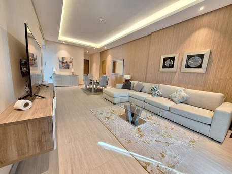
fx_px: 87
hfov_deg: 106.2
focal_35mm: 13
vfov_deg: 89.9
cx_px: 116
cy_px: 87
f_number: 2.2
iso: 160
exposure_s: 1/25
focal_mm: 1.74
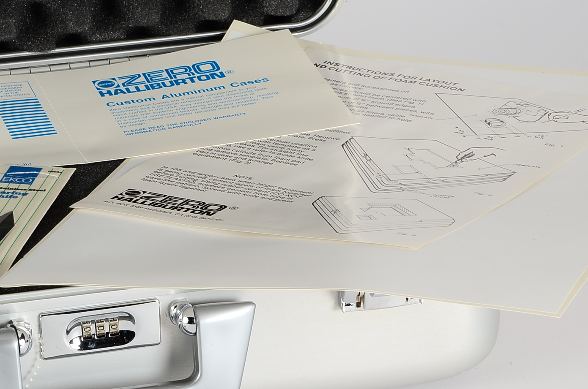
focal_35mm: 186
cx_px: 96
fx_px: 3031
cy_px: 275
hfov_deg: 11.0
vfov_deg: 7.3
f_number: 13
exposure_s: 1/100
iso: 100
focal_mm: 70
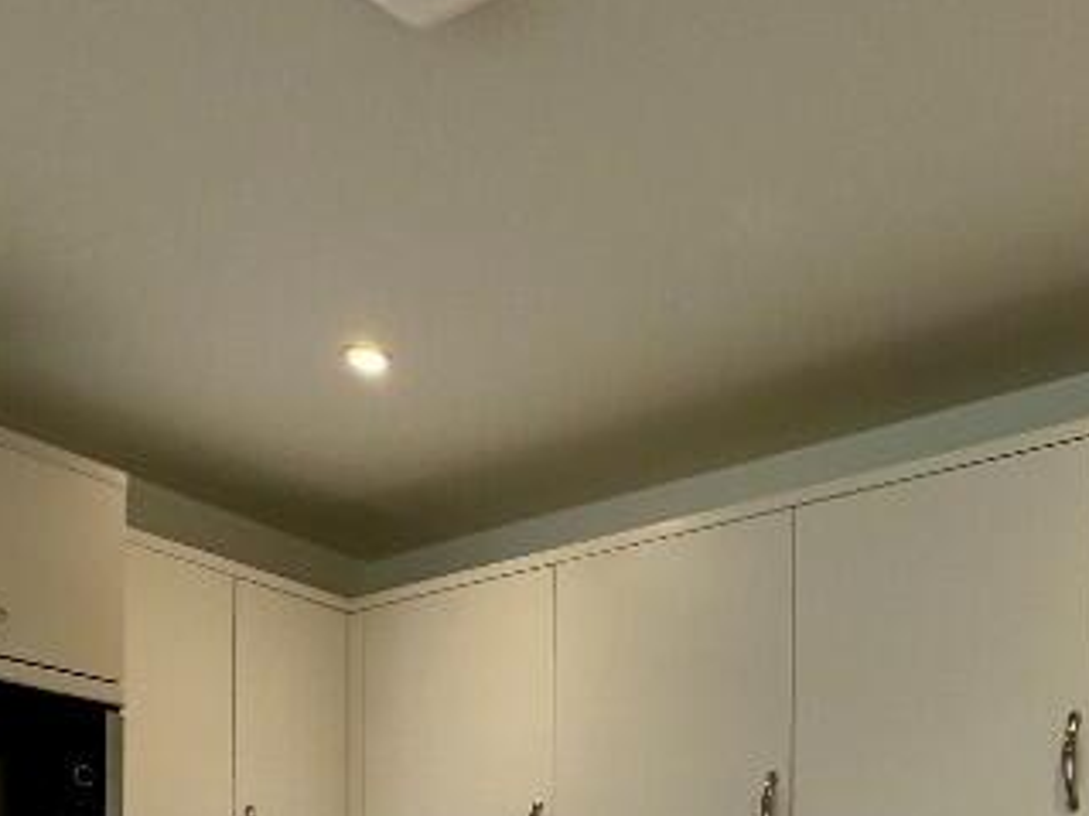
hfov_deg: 41.0
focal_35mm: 45
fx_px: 1415
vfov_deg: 27.2
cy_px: 1052
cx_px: 802
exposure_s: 1/100
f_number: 2.2
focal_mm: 2.22
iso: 80
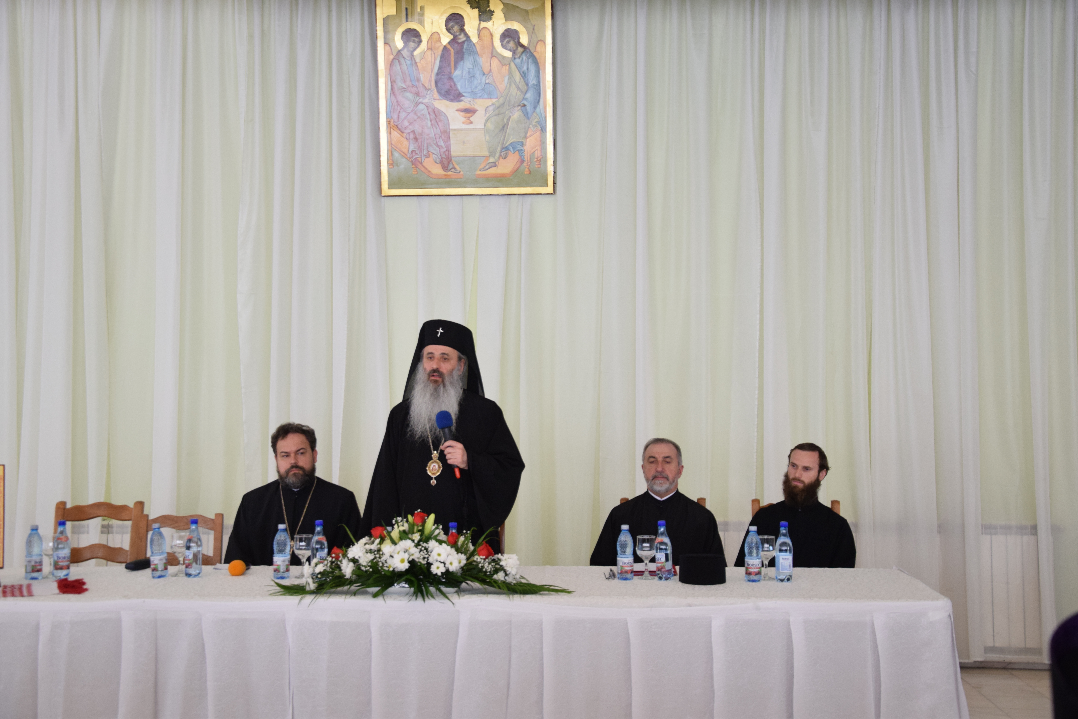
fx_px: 1572
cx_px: 539
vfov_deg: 25.8
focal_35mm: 52
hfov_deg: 37.9
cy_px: 360
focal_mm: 35
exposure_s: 1/50
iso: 1000
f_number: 4.5
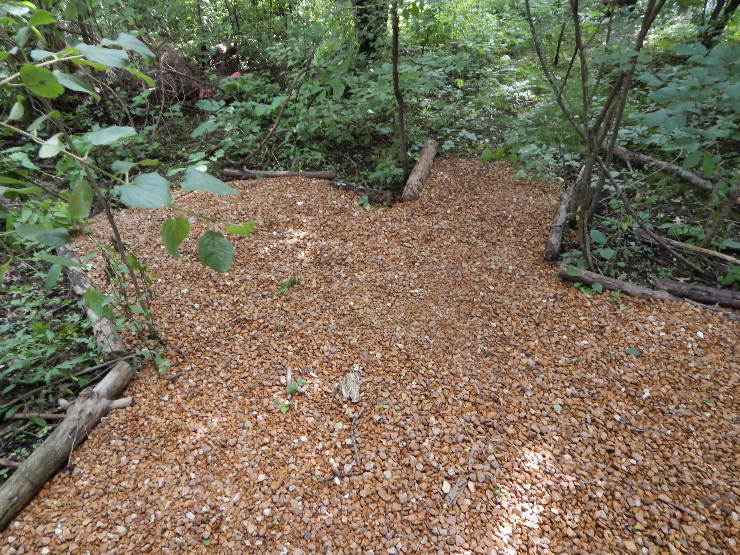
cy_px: 278
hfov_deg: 73.9
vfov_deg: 58.9
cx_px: 370
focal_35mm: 23
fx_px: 492
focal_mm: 4
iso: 400
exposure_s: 1/60
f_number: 3
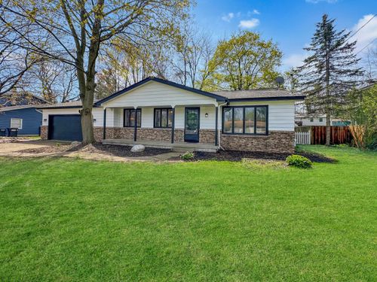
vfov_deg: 85.7
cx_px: 188
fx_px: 152
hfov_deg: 102.1
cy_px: 141
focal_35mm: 14
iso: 40
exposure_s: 1/716
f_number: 2.2
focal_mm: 2.22
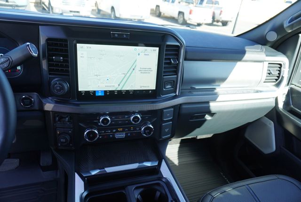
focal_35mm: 24
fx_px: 201
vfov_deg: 53.2
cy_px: 101
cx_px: 150
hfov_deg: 73.7
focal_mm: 16
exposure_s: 1/60
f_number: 4
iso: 100
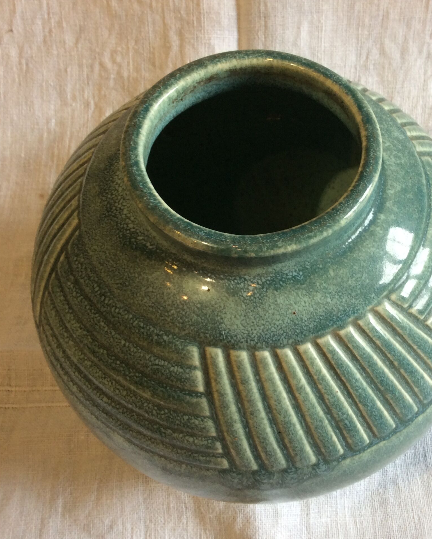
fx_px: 671
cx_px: 288
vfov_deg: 43.8
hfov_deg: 35.3
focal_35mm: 42
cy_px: 269
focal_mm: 3.3
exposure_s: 1/25
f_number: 2.4
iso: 32
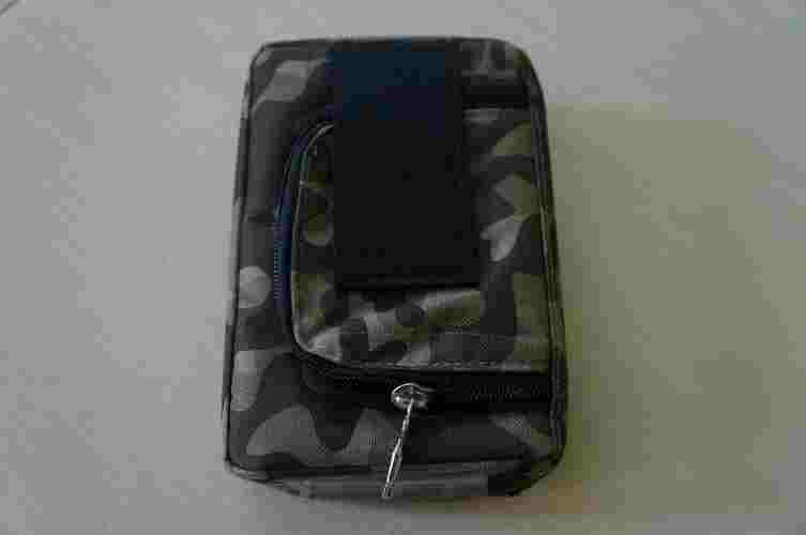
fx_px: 738
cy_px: 268
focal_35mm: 33
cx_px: 403
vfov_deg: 39.9
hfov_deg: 57.3
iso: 3200
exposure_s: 1/80
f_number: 4
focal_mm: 22
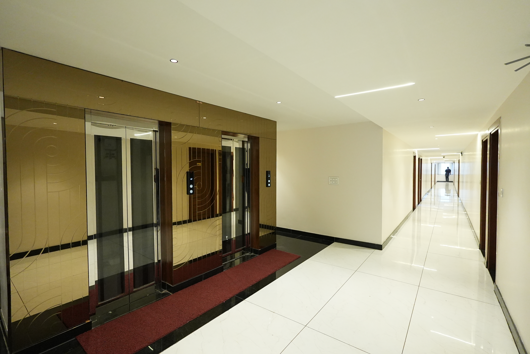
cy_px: 177
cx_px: 265
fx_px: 236
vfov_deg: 73.7
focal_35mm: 16
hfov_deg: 96.7
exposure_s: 1/200
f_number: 2.2
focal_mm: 11
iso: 3200
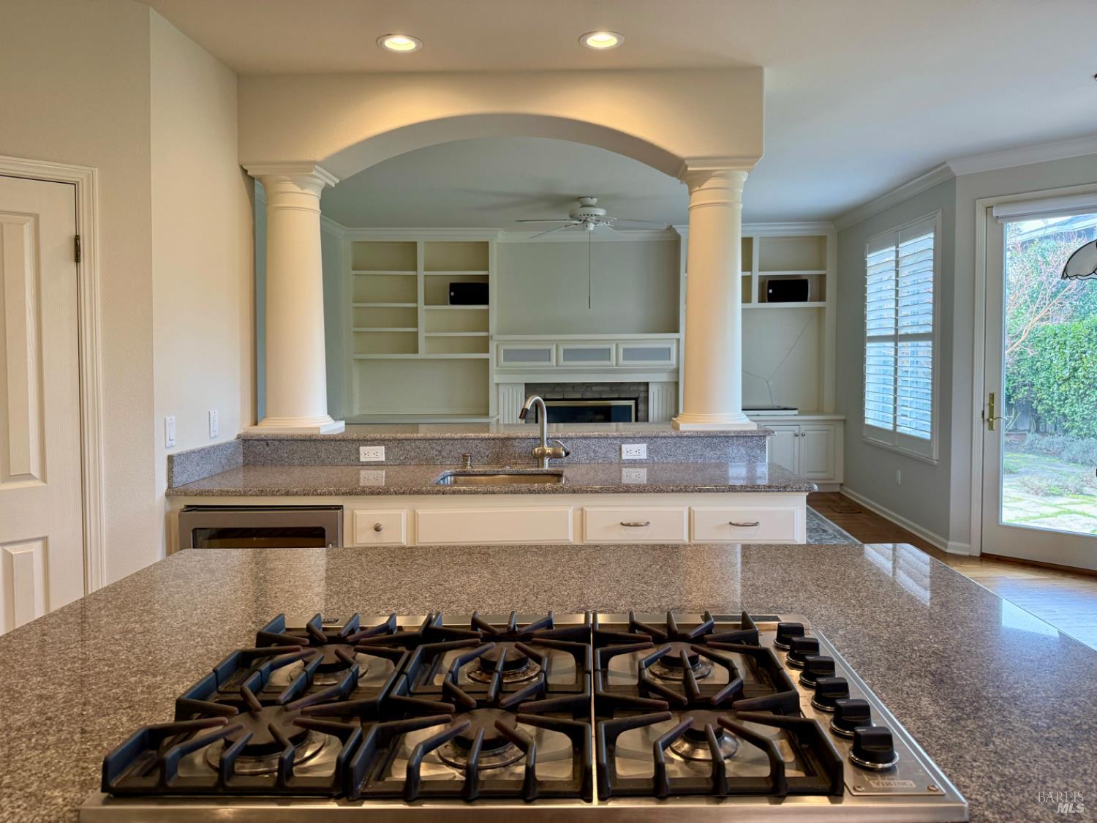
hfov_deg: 71.6
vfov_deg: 56.8
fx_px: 761
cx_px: 548
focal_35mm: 24
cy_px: 412
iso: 200
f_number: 1.78
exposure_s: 1/172
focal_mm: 6.76
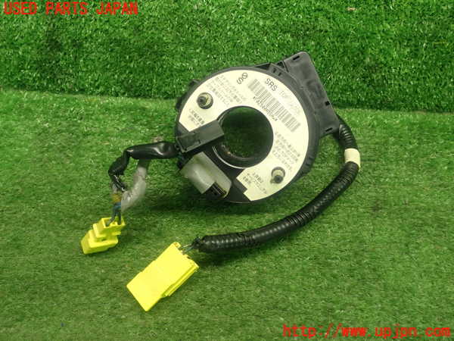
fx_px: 472
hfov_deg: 51.4
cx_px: 227
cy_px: 170
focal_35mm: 36
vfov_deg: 39.7
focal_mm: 6.37
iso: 320
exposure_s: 1/40
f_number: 2.5
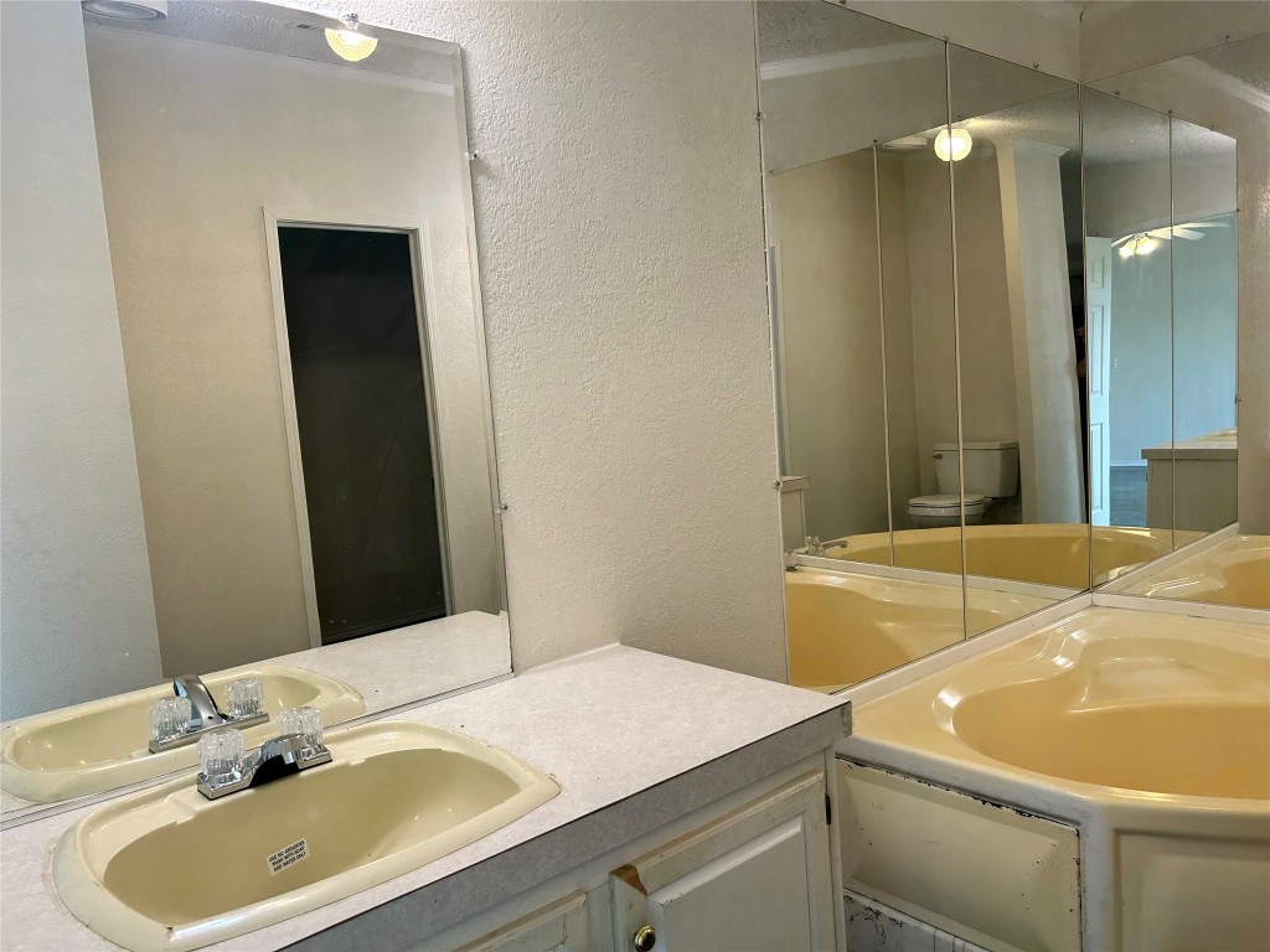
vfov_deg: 53.1
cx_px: 635
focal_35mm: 26
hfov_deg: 67.3
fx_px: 954
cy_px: 476
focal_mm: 5.7
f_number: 1.5
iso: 100
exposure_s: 1/120
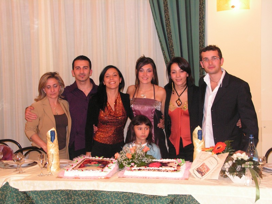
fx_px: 448
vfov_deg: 25.7
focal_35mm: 57
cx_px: 136
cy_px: 102
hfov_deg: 33.8
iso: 200
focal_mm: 9.6
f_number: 3.3
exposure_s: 1/60
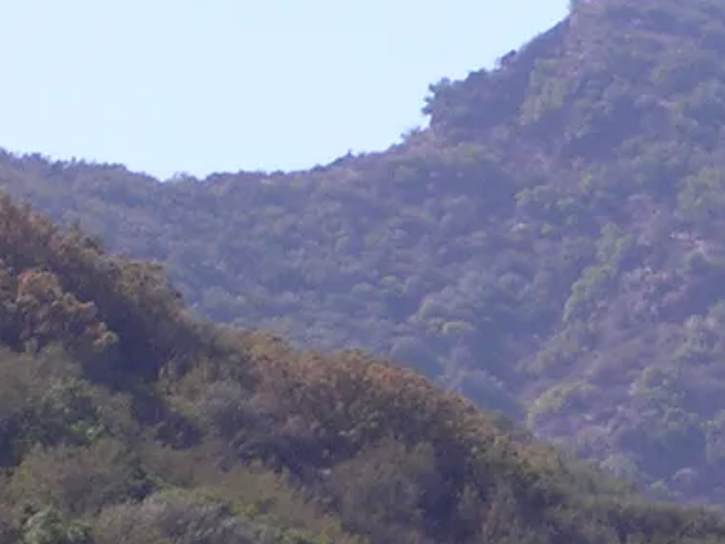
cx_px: 1266
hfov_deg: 5.2
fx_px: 7873
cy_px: 686
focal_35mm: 376
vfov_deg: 3.9
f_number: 4.5
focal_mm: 15.2
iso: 100
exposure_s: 1/334
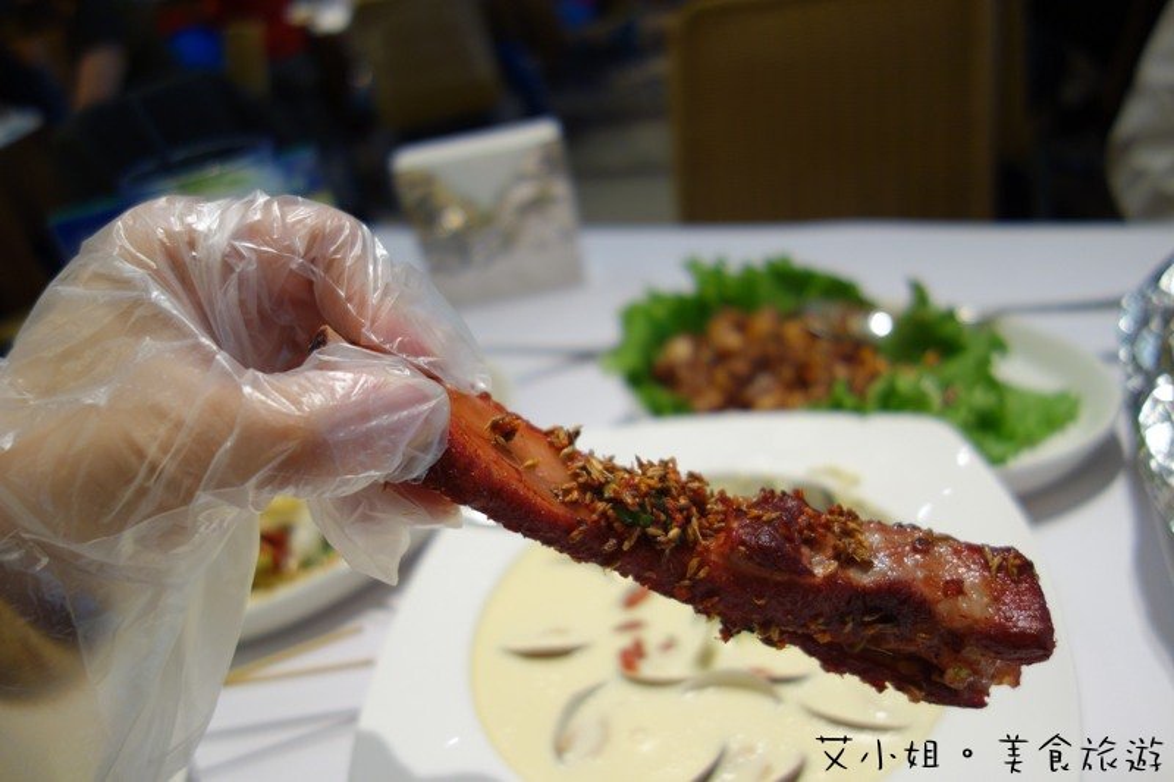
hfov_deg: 65.5
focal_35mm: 28
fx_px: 913
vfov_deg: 46.4
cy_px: 391
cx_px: 587
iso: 125
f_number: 1.8
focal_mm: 10.4
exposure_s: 1/60
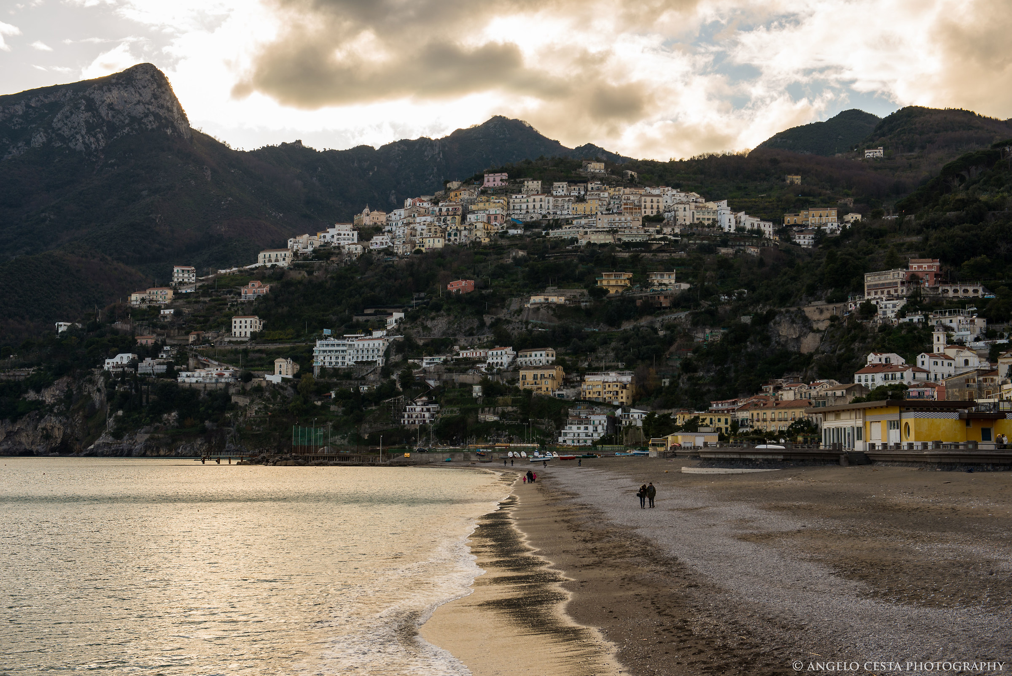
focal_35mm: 50
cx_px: 506
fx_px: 1406
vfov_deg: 27.0
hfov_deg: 39.6
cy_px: 338
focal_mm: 50
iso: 100
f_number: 6.3
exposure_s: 1/160
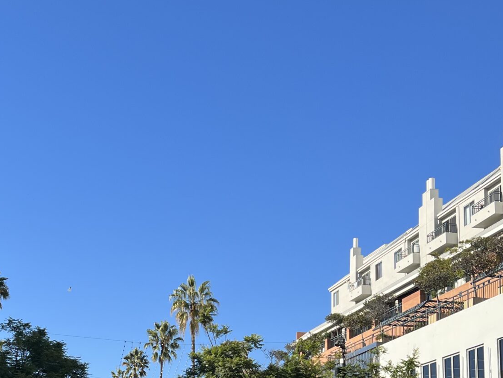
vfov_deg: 23.5
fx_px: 872
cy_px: 368
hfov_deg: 31.8
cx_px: 156
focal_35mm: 60
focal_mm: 5.7
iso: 50
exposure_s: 1/3257
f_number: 1.5
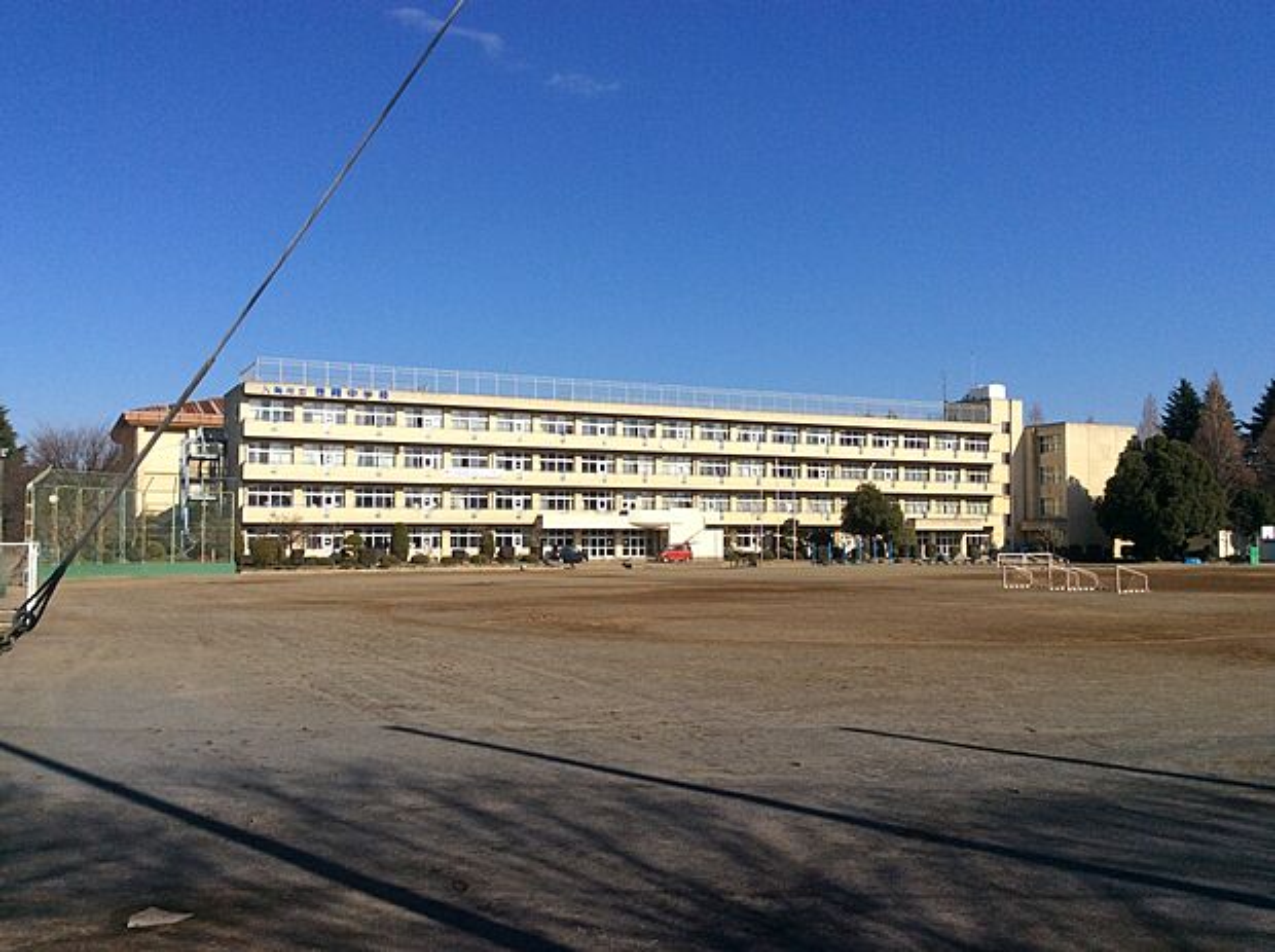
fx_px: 1177
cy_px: 476
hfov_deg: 56.9
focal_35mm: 32
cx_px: 638
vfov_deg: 44.1
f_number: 2.4
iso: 32
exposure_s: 1/2203
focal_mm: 3.3
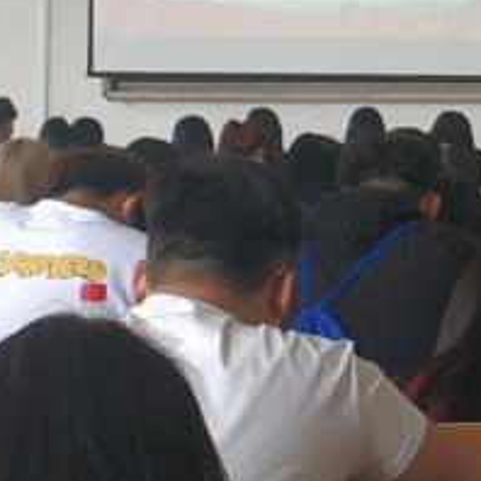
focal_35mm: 77
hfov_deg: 20.8
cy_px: -12
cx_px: 593
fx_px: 1210
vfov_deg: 21.6
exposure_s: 1/33
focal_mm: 3.82
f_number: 1.8
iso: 211
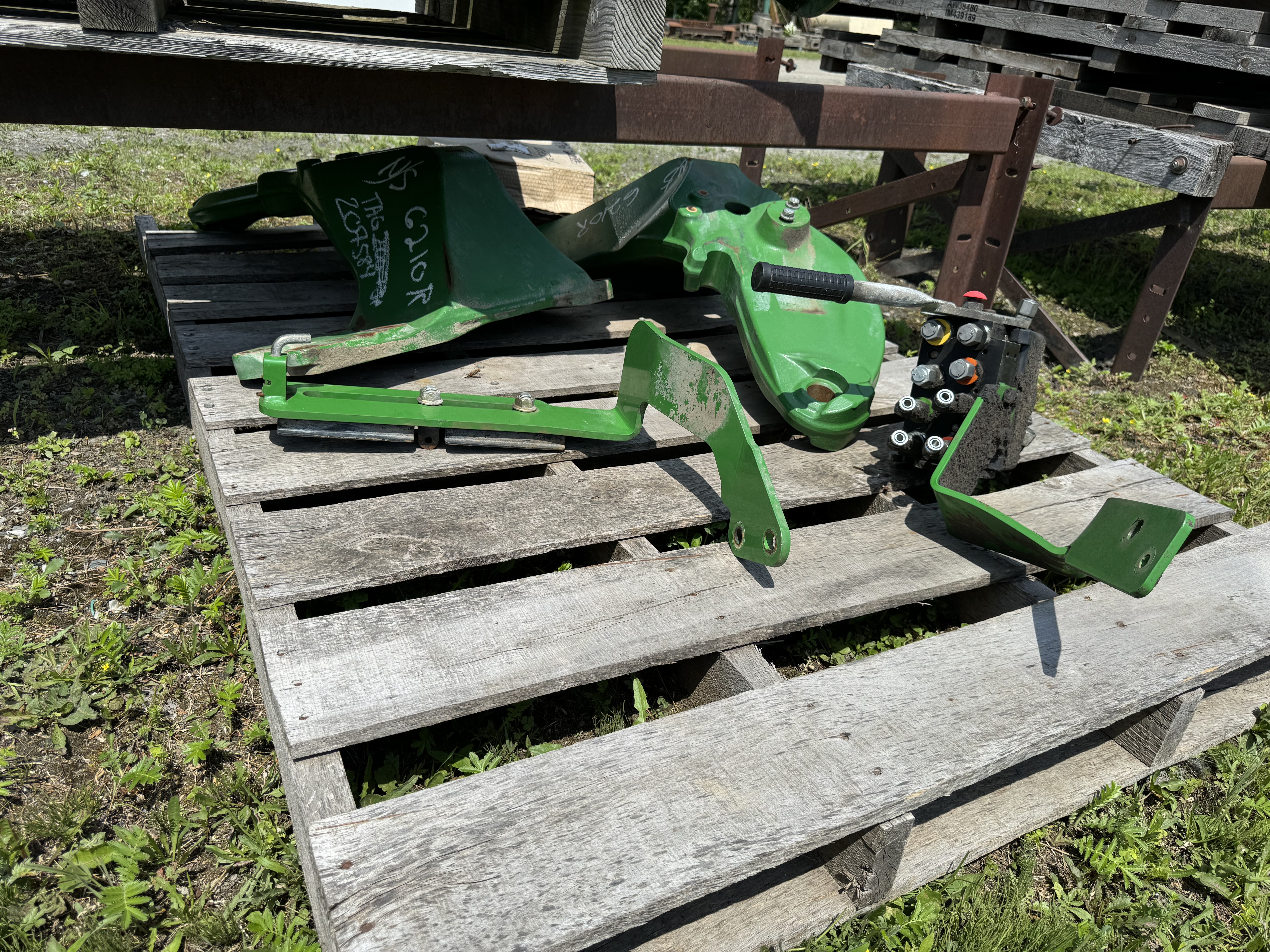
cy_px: 476
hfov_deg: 71.6
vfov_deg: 56.8
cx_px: 635
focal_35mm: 24
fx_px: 881
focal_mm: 6.76
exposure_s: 1/4608
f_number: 1.78
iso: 80
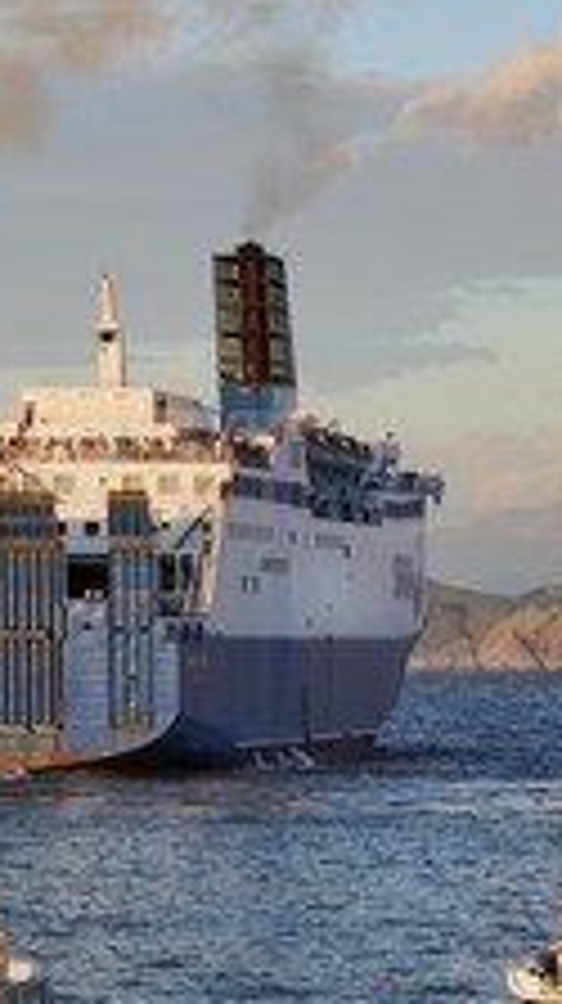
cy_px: 509
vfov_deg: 9.1
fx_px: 6295
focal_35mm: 237
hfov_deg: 5.1
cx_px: 94
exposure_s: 1/250
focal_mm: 120
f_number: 7.1
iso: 200
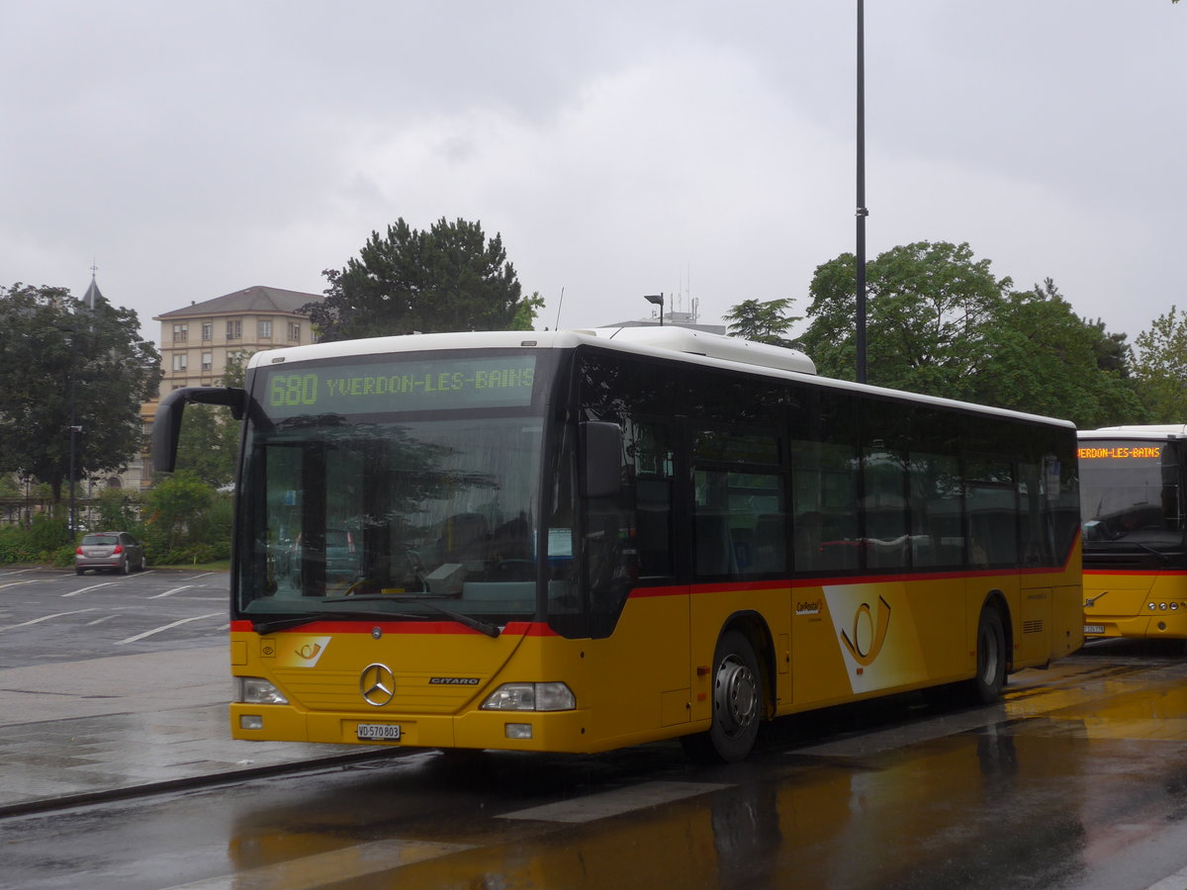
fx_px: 2126
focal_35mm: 62
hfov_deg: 31.2
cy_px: 445
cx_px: 594
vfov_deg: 23.7
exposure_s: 1/80
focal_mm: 12.7
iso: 100
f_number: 3.7
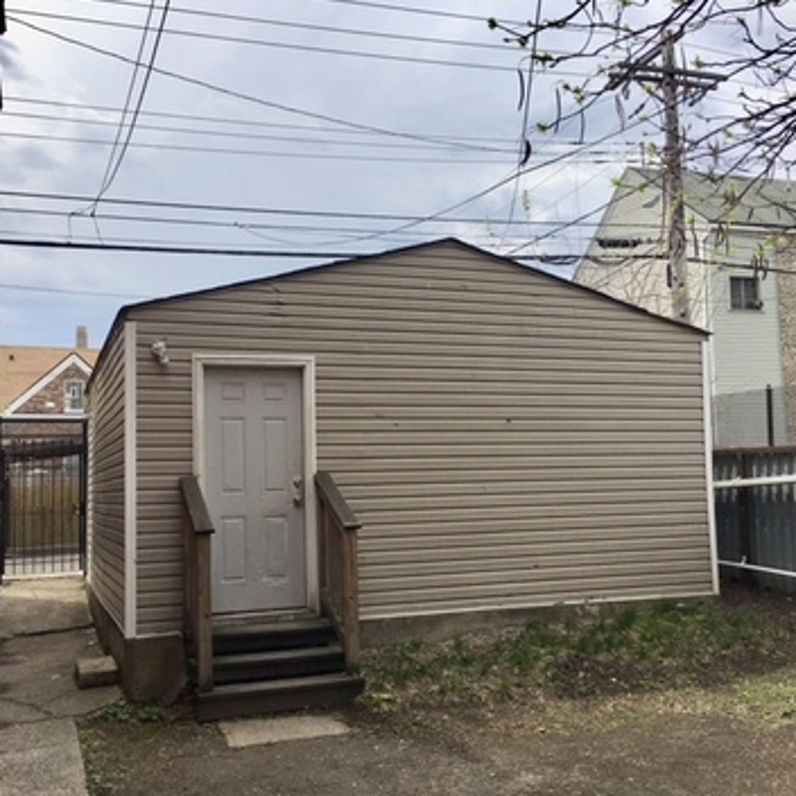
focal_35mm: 35
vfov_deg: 47.2
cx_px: 393
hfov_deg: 47.2
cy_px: 430
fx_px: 911
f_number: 2.2
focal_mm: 4.15
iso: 25
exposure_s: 1/1709
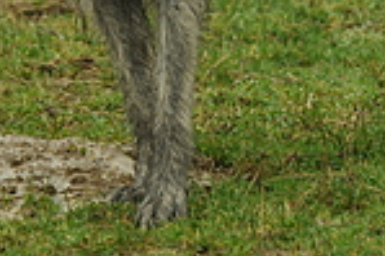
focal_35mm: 767
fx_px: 8194
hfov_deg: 2.7
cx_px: 209
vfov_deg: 1.8
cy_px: -111
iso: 1000
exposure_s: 1/1000
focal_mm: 170
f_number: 5
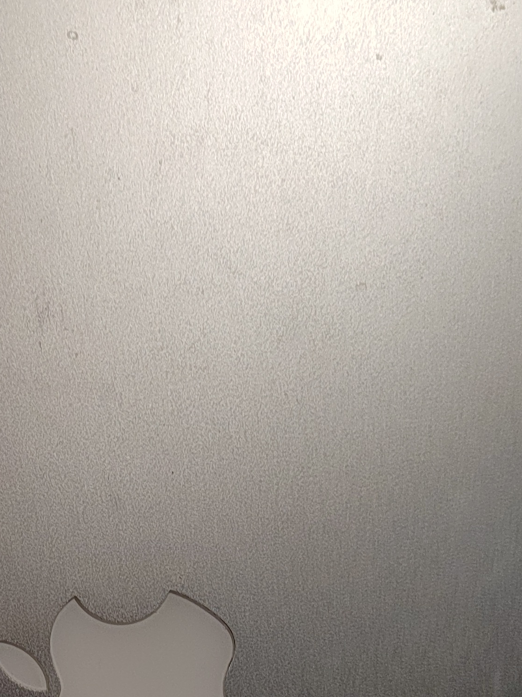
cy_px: 678
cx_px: 80
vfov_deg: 30.2
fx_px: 1207
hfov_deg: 23.9
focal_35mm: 60
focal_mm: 5.52
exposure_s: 1/50
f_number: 1.9
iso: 1072
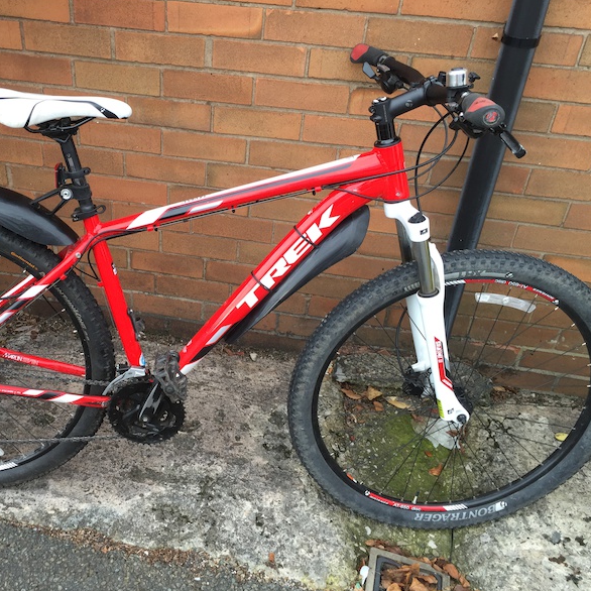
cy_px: 293
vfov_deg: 47.2
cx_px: 196
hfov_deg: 46.5
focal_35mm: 35
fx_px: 676
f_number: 2.2
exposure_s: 1/120
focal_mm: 4.15
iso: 50
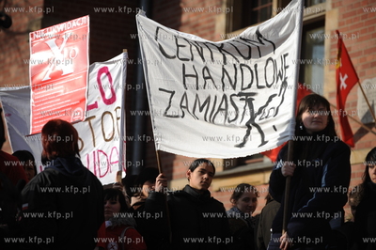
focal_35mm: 130
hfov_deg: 15.8
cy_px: 125
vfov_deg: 10.5
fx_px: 1357
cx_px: 188
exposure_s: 1/2000
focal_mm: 130
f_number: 3.2
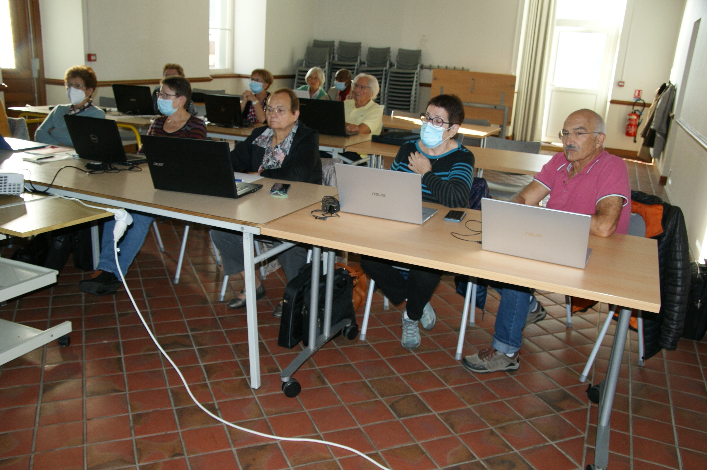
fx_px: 588
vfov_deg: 43.5
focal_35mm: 30
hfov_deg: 62.0
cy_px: 235
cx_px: 354
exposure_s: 1/60
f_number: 5.6
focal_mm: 20
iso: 400
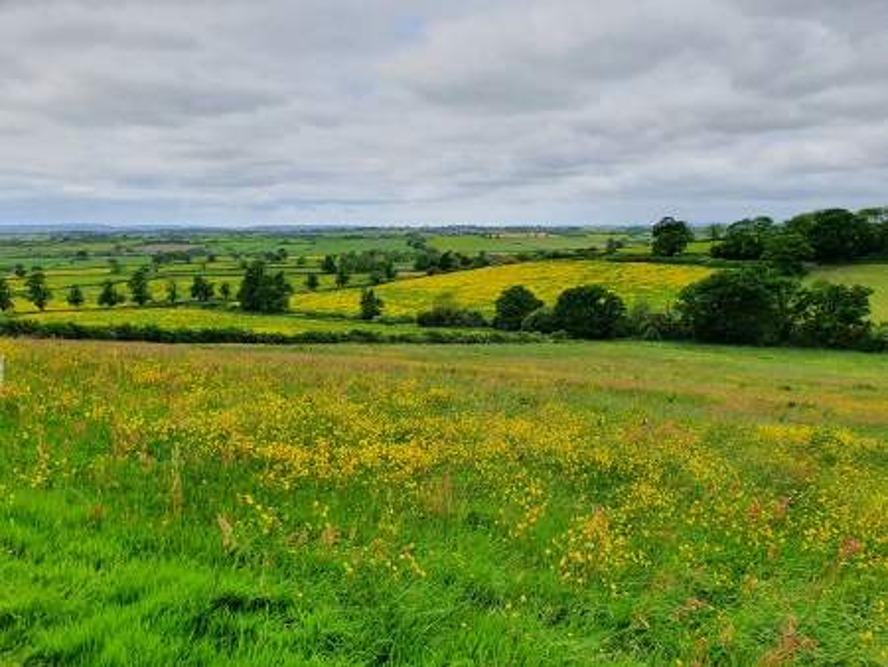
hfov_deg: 67.3
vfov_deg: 53.1
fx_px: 667
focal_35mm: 26
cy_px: 334
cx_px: 444
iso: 50
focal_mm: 4.32
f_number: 2.4
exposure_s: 1/1148
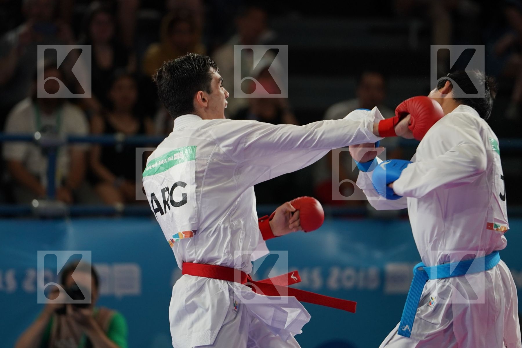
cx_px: 261
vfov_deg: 4.7
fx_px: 4219
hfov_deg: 7.1
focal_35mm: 291
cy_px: 174
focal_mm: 194
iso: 1000
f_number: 2.8
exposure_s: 1/1000
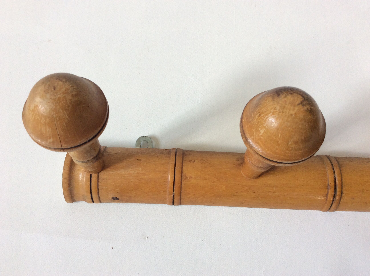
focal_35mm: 32
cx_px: 185
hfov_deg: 56.9
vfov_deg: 44.1
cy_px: 138
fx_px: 342
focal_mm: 3.3
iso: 64
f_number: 2.4
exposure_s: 1/100
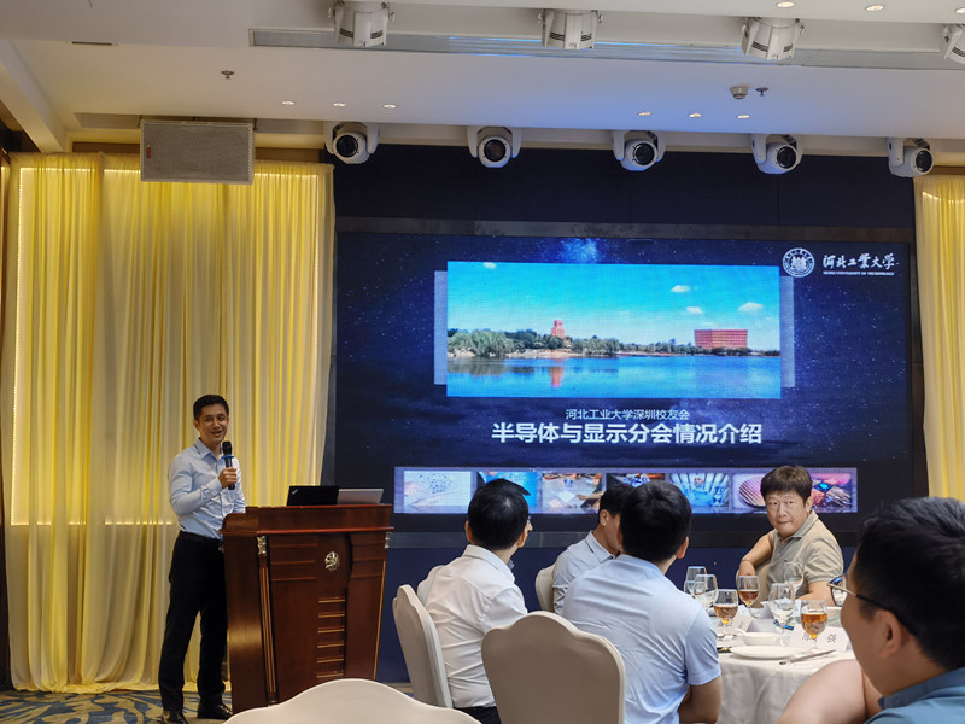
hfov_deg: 34.3
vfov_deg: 26.1
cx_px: 482
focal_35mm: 56
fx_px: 1561
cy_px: 362
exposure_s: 1/100
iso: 125
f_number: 1.9
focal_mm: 6.67
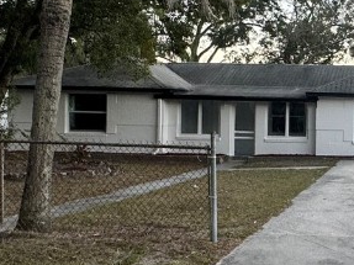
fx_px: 511
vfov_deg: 29.1
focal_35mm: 50
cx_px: 402
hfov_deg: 32.8
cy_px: 120
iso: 100
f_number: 2.2
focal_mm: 2.22
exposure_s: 1/99
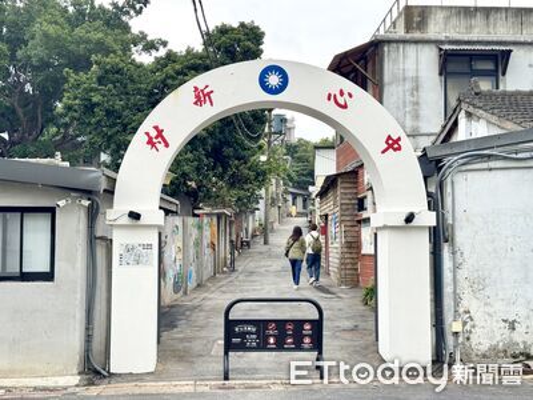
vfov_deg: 30.3
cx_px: 266
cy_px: 200
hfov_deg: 39.7
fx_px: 739
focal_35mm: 48
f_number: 1.78
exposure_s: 1/312
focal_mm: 6.76
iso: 64
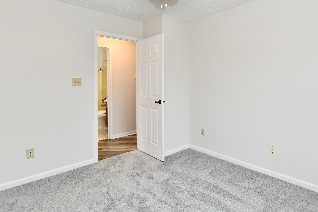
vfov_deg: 61.3
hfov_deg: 83.2
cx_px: 187
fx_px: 177
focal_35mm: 20
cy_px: 83
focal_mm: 14
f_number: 6.3
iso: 640
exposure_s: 1/125
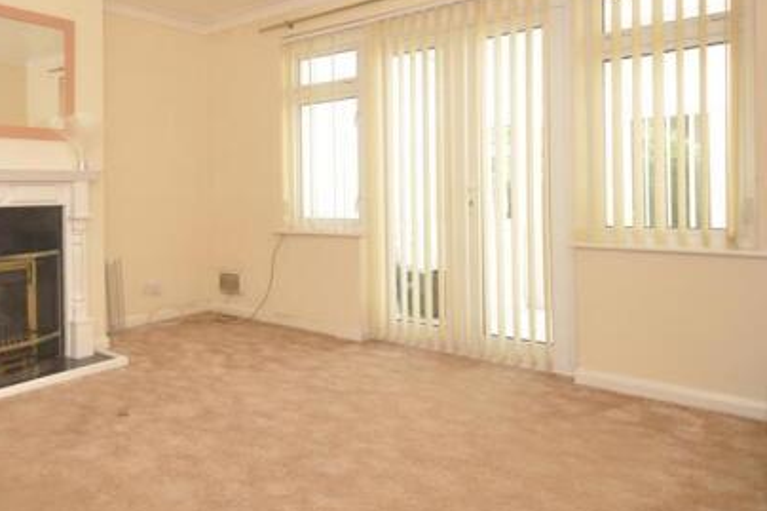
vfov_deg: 47.5
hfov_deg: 64.4
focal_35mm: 27
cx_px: 207
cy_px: 178
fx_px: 571
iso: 500
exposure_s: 1/60
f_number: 7.1
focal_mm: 11
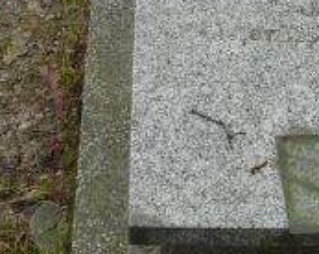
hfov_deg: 19.6
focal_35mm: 95
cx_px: 313
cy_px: 63
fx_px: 896
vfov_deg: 16.1
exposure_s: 1/100
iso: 100
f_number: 3.6
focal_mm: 7.4
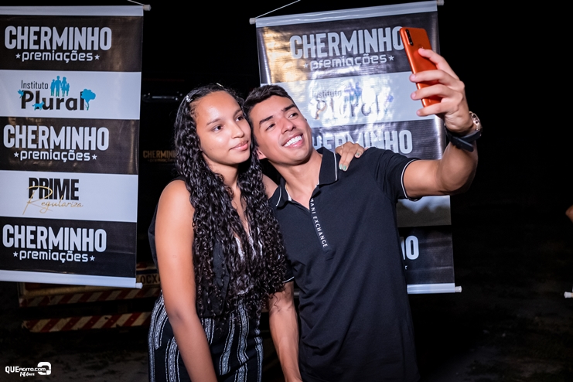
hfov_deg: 53.1
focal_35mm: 36
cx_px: 286
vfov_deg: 36.9
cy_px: 191
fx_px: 573
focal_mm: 24
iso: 2500
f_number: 2.8
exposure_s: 1/320
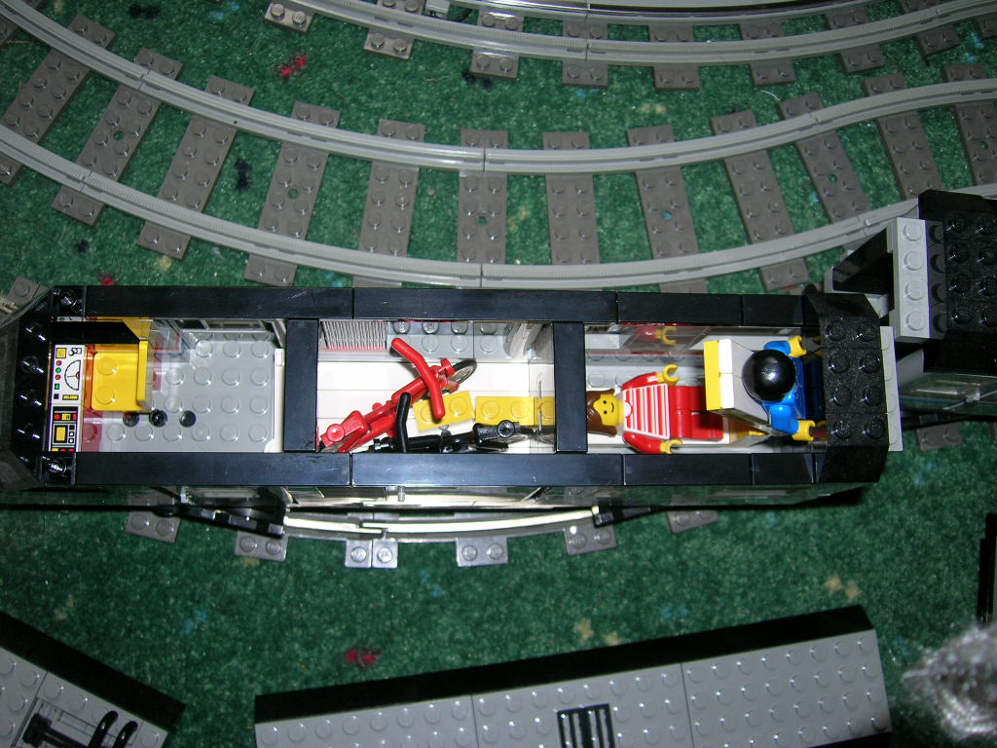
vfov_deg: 39.7
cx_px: 498
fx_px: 1037
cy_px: 374
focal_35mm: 36
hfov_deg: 51.4
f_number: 2.9
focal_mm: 6
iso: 50
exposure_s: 1/60.1
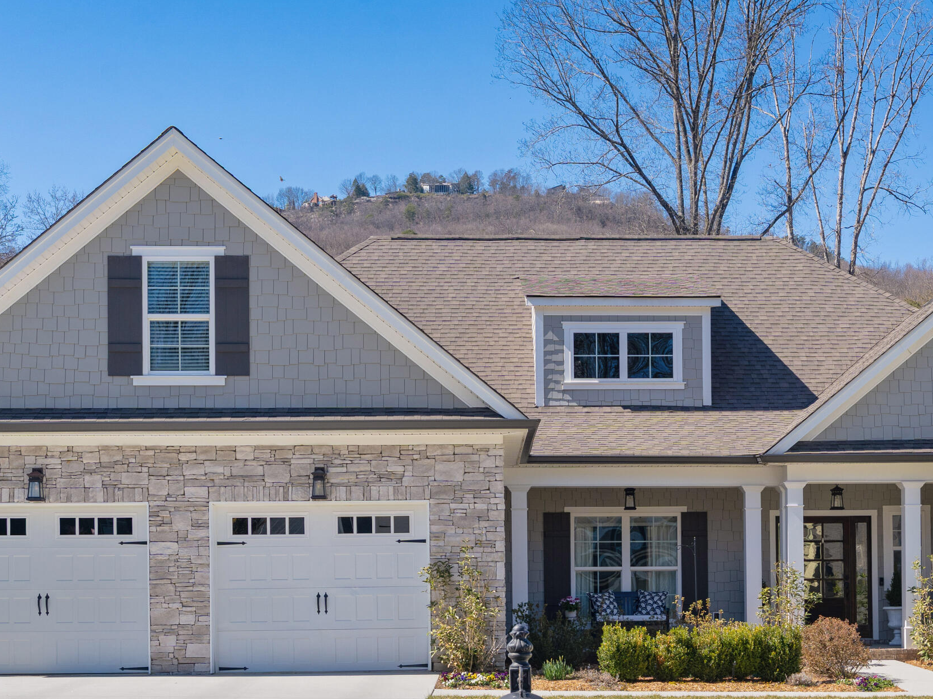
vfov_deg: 23.7
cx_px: 582
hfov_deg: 31.5
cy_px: 544
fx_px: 1644
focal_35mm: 61
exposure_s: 1/800
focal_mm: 35
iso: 320
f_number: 7.1
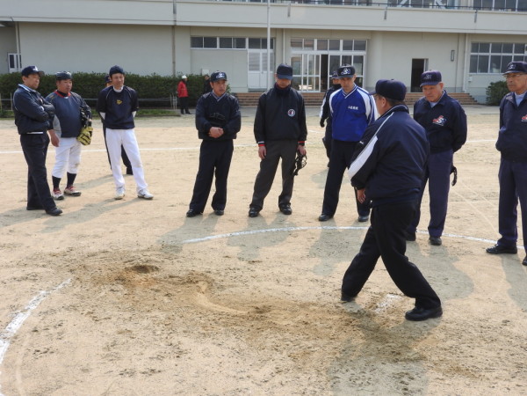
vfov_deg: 36.0
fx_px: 609
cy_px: 198
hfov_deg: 46.8
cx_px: 264
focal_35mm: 40
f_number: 3.8
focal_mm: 7.2
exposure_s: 1/640
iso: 100
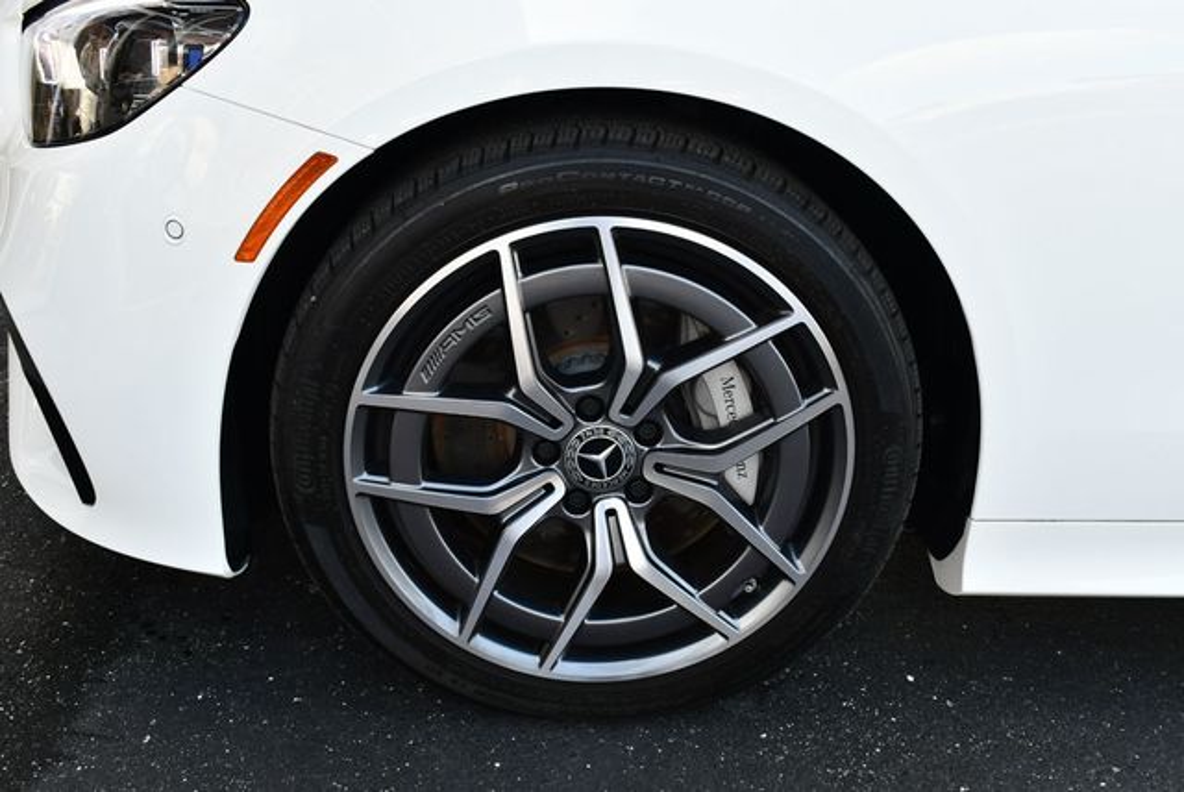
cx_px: 592
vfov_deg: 36.9
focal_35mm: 36
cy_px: 396
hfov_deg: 53.1
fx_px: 1185
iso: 400
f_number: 5.6
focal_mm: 18
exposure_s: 1/250
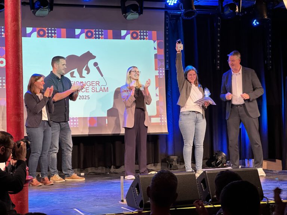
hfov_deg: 25.3
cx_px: 144
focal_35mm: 77
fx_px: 638
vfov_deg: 19.1
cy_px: 108
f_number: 2.8
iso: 160
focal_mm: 9
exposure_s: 1/61
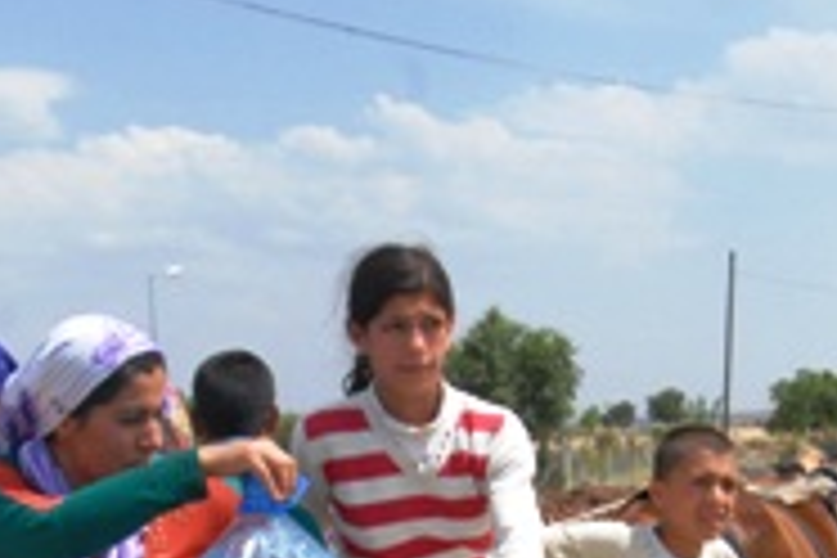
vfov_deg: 13.3
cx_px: 459
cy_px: 659
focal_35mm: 100
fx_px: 2333
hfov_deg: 20.3
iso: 500
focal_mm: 25
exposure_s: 1/500
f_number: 11
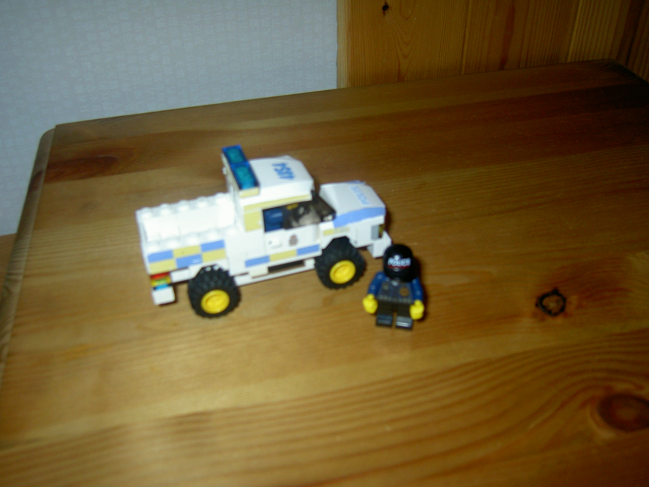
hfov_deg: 54.0
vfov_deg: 41.8
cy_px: 244
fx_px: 637
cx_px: 324
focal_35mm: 34
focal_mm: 5.6
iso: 100
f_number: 2.8
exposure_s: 1/60
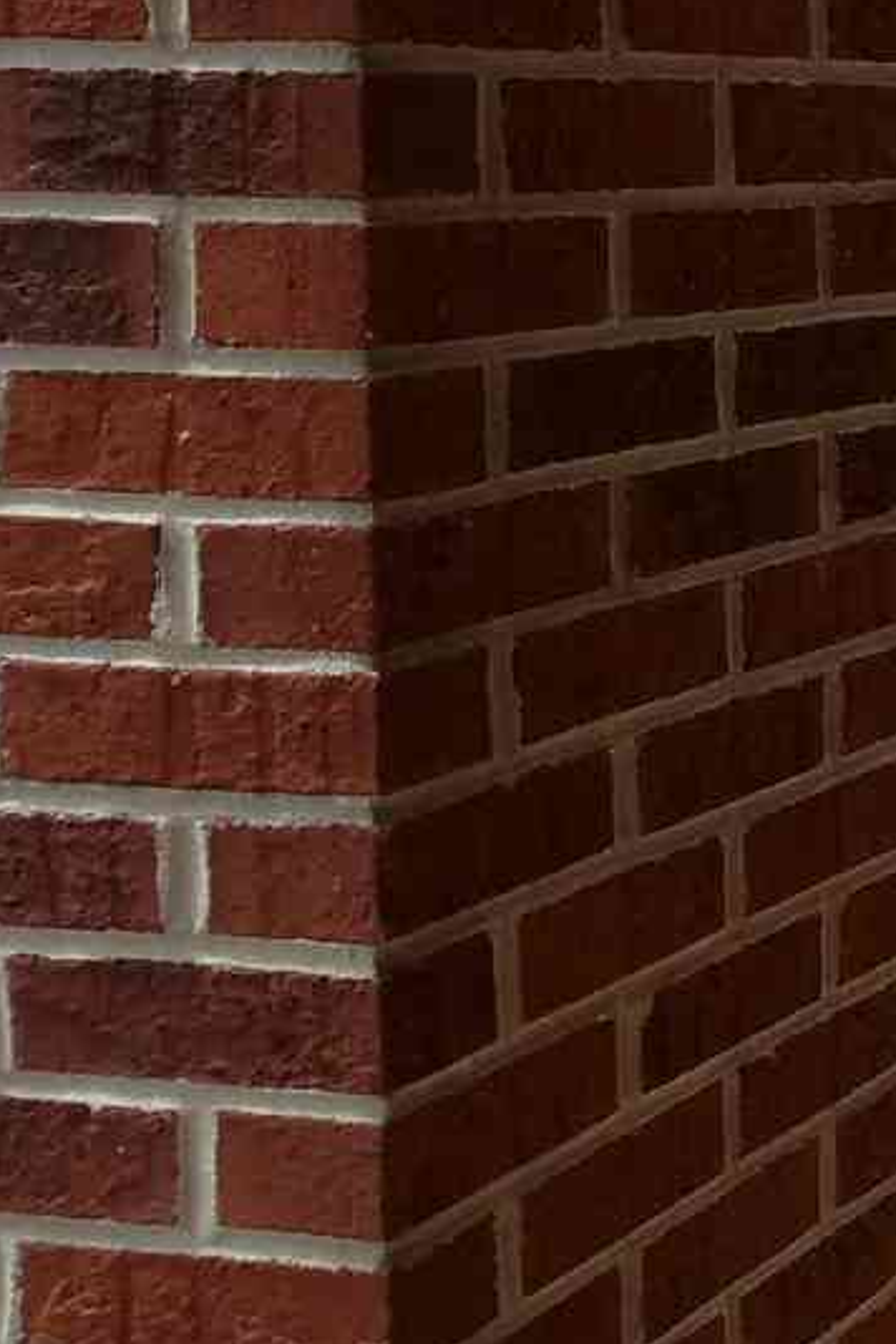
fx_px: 3024
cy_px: 289
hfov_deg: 13.7
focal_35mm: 81
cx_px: 1923
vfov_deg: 24.7
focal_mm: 4.2
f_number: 1.7
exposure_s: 1/470
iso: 50
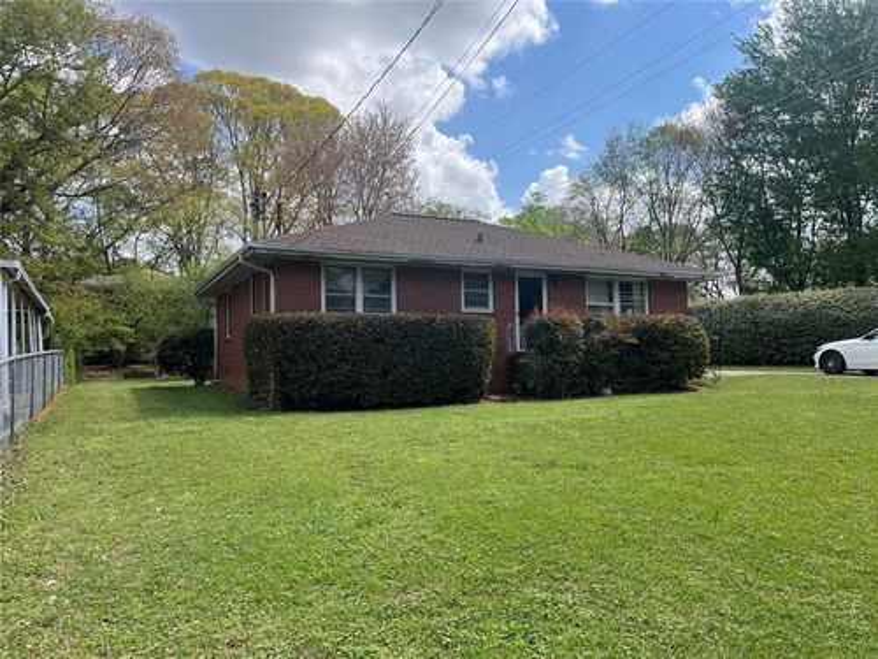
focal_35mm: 26
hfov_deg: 67.3
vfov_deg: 53.1
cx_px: 439
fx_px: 659
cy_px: 330
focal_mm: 5.1
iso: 50
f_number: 1.6
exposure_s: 1/1957
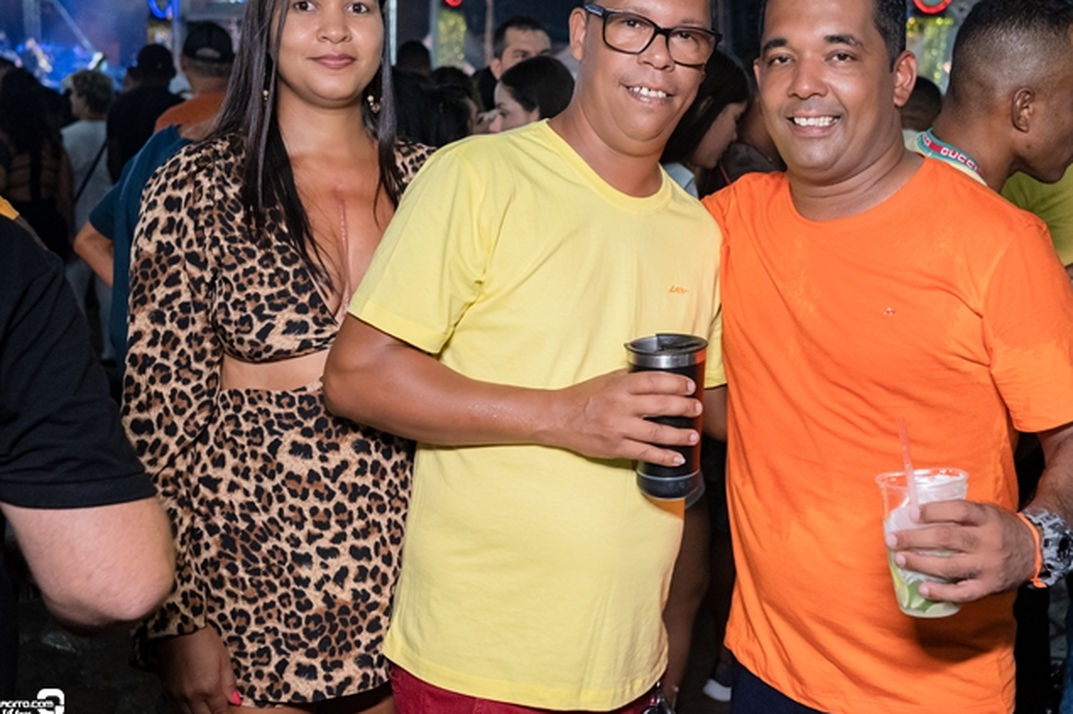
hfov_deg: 46.4
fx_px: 1251
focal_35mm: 42
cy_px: 312
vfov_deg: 31.8
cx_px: 582
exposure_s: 1/320
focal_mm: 24
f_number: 2.8
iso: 2500
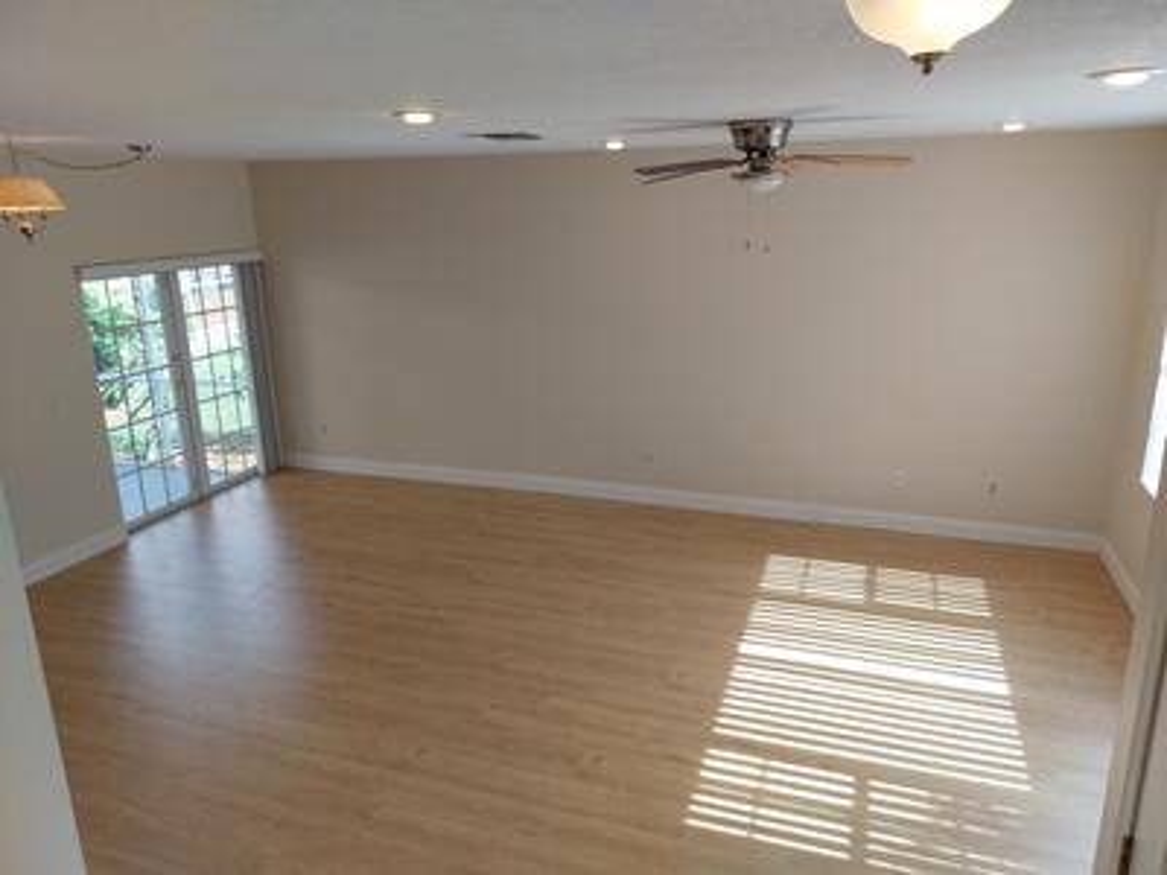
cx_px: 584
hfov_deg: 71.6
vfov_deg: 56.8
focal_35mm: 24
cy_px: 438
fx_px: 809
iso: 32
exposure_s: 1/120
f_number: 1.8
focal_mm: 5.23
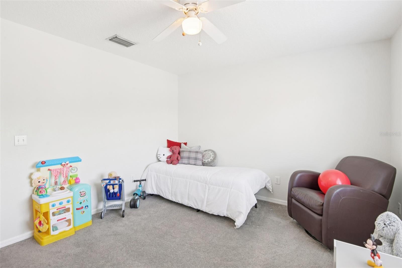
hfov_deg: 93.3
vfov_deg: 70.4
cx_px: 201
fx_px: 190
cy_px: 134
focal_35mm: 17
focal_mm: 17
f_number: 8
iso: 400
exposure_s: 1/20
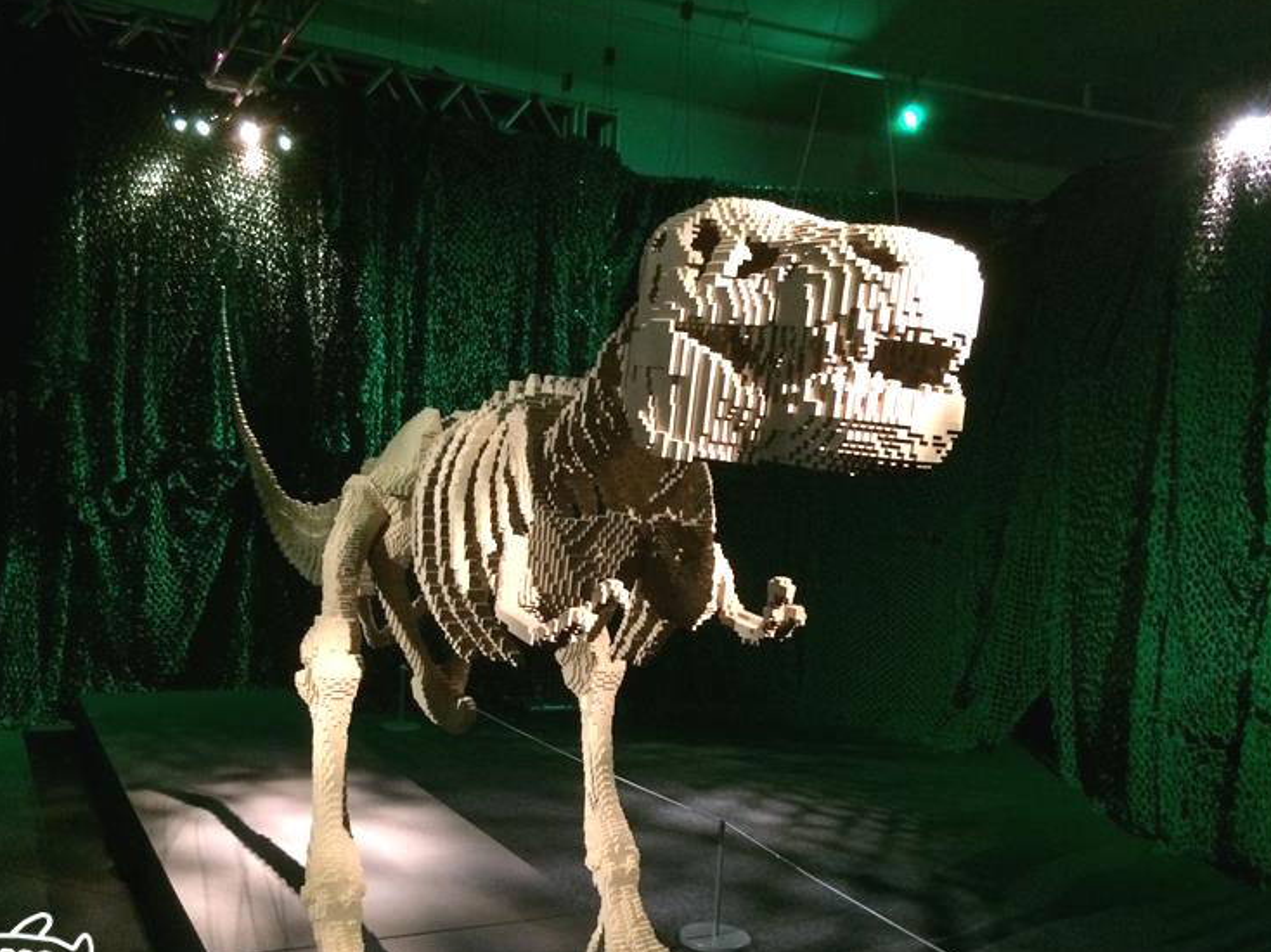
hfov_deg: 54.0
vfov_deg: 41.7
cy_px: 536
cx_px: 625
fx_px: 1248
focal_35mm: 34
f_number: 2.2
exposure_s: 1/15
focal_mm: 4.15
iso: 400
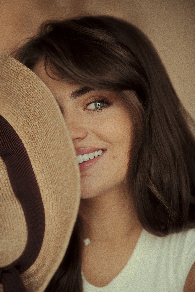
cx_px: 91
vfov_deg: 20.8
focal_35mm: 98
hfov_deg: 14.0
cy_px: 150
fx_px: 796
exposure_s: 1/400
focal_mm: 85
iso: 320
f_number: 2.5
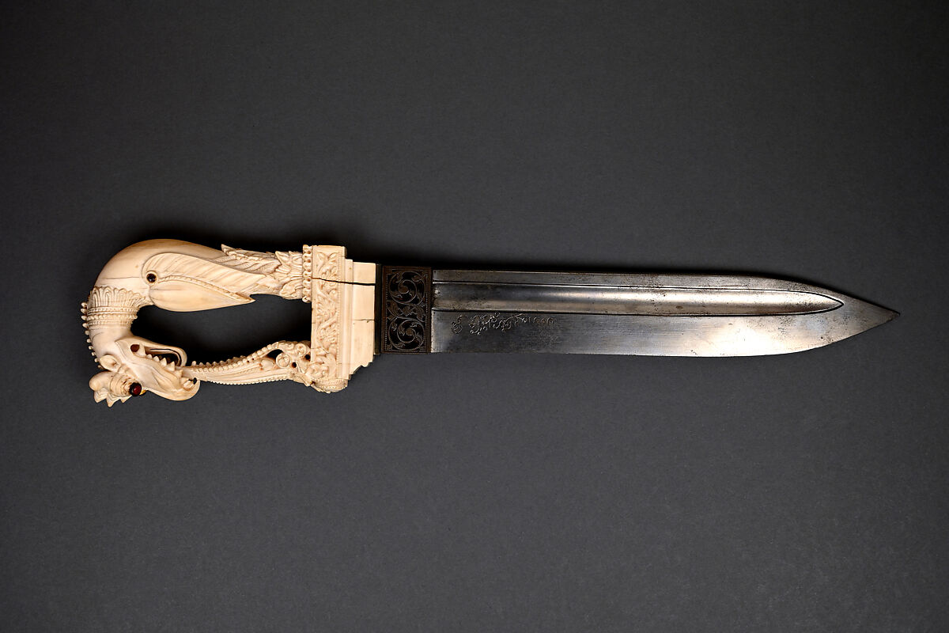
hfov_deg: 42.7
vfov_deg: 29.2
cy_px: 316
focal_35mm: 46
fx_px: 1213
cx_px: 474
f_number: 7.1
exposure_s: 1/100
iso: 400
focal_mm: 46
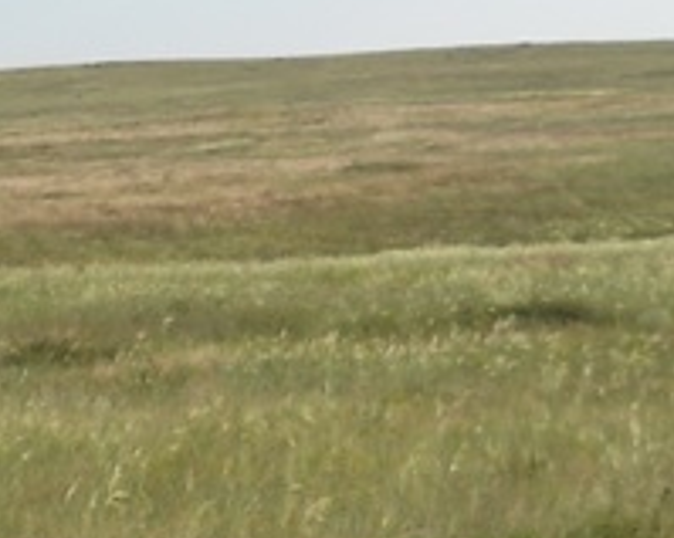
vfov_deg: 9.5
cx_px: 27
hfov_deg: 11.9
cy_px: 514
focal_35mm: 161
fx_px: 3210
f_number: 5.5
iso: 80
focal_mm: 6.72
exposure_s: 1/320
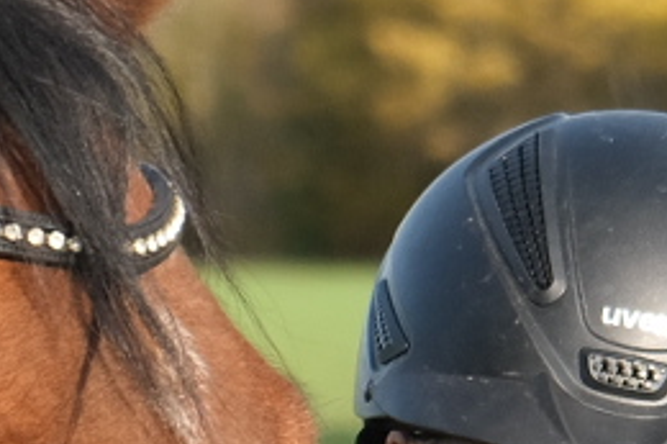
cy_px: 580
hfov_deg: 3.6
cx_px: 328
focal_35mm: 567
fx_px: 10498
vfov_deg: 2.4
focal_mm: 55
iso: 500
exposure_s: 1/2000
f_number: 4
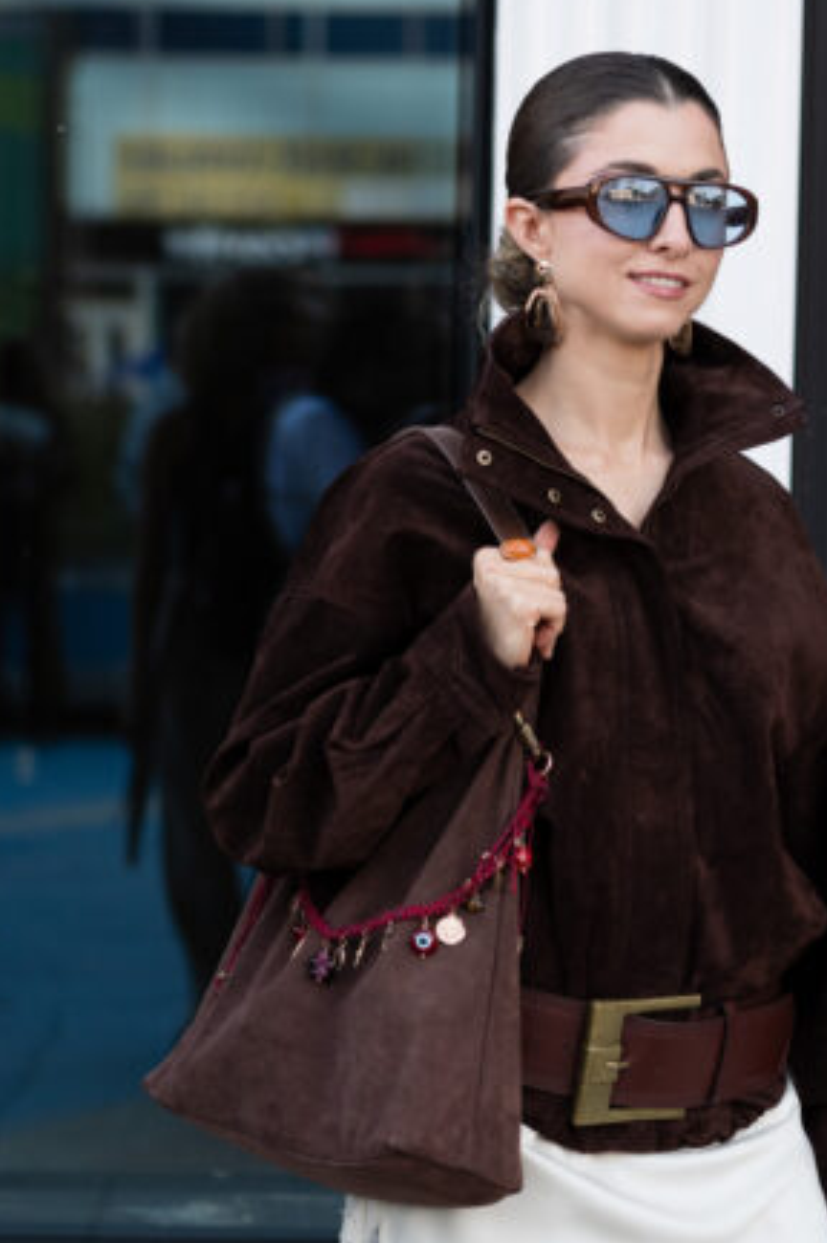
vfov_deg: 12.4
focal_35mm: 165
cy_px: 1165
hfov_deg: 8.3
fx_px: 5694
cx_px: 678
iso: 400
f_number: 4
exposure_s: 1/500
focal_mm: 85
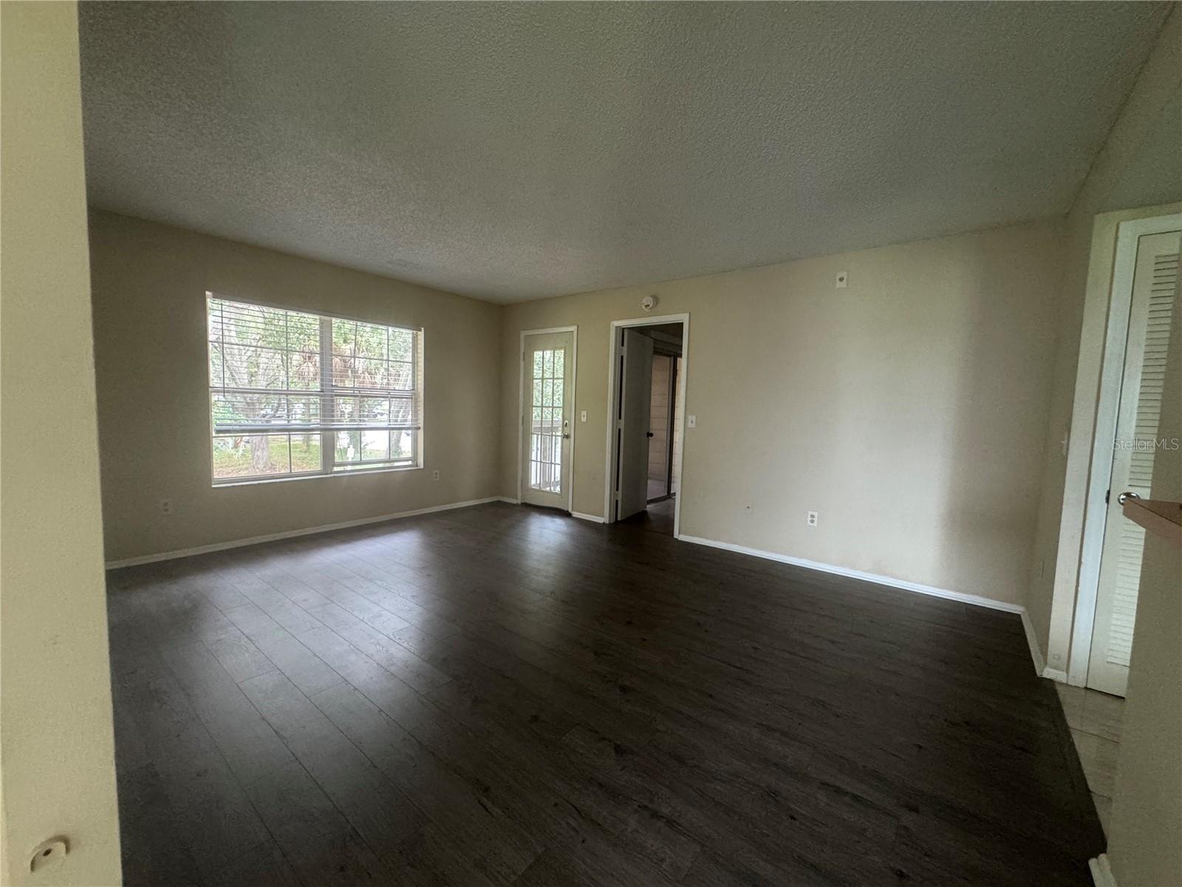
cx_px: 591
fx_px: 478
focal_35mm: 14
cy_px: 444
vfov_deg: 85.7
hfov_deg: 102.1
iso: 500
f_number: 2.2
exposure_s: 1/60
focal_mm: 2.22
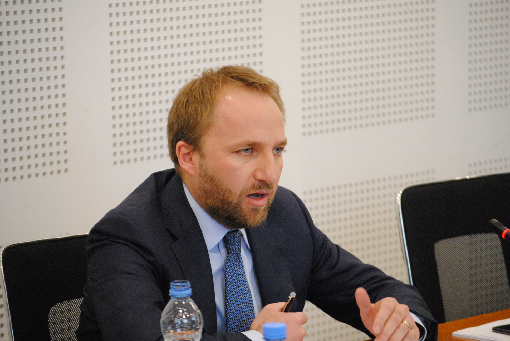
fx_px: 2234
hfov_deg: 13.0
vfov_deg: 8.7
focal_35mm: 158
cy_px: 170
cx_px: 255
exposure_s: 1/100
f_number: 4.5
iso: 1600
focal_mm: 105
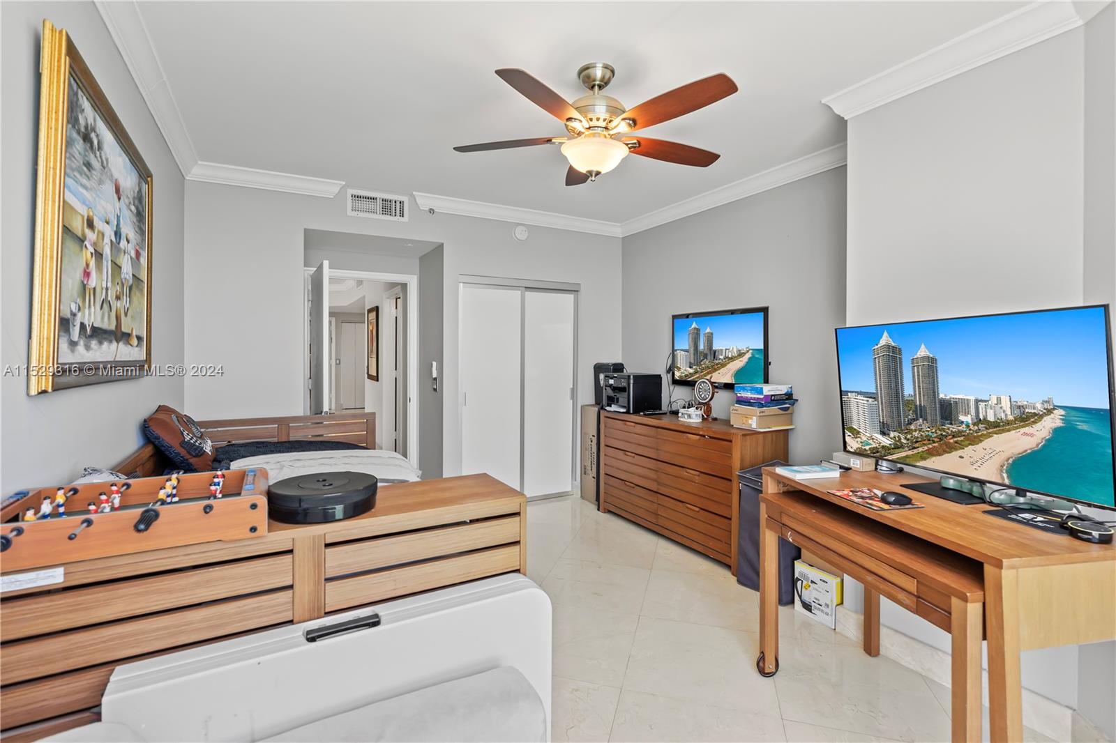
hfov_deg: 96.7
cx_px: 558
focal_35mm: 16
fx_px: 496
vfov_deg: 73.7
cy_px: 372
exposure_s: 1/15
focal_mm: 16
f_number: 4.5
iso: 400
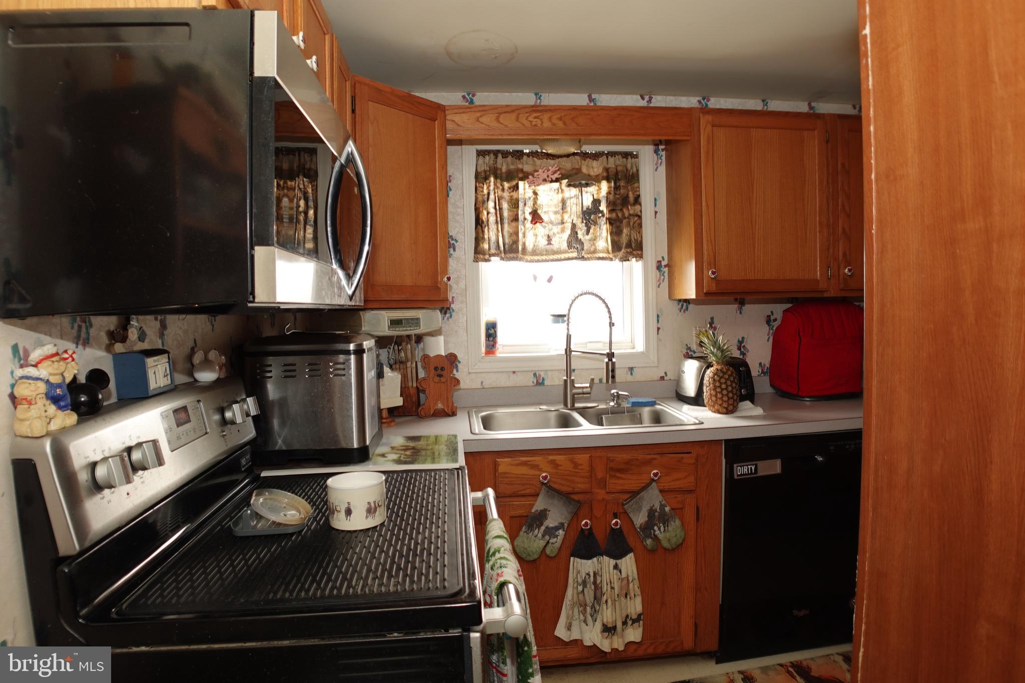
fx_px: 683
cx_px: 512
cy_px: 342
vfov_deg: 53.1
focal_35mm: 24
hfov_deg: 73.7
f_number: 2.5
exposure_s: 1/30
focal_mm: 9.4
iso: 125
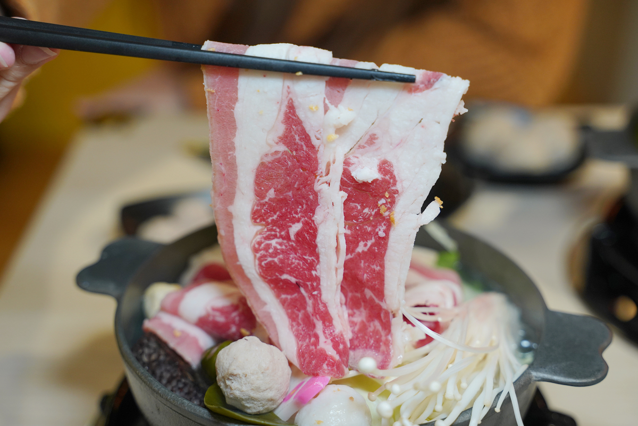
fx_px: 1063
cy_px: 213
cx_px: 319
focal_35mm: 60
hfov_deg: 33.4
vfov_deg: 22.6
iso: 800
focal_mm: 60
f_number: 4
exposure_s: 1/160
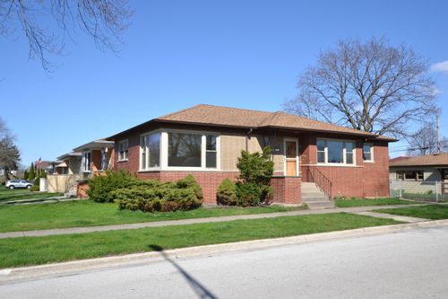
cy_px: 150
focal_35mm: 30
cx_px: 224
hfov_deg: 61.9
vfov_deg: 43.6
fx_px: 373
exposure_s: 1/640
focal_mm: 20
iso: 800
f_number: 13
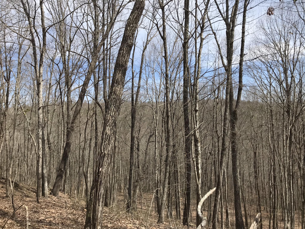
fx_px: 247
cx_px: 152
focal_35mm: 28
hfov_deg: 63.4
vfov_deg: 49.7
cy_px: 114
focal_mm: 3.99
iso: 20
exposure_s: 1/1953
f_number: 1.8
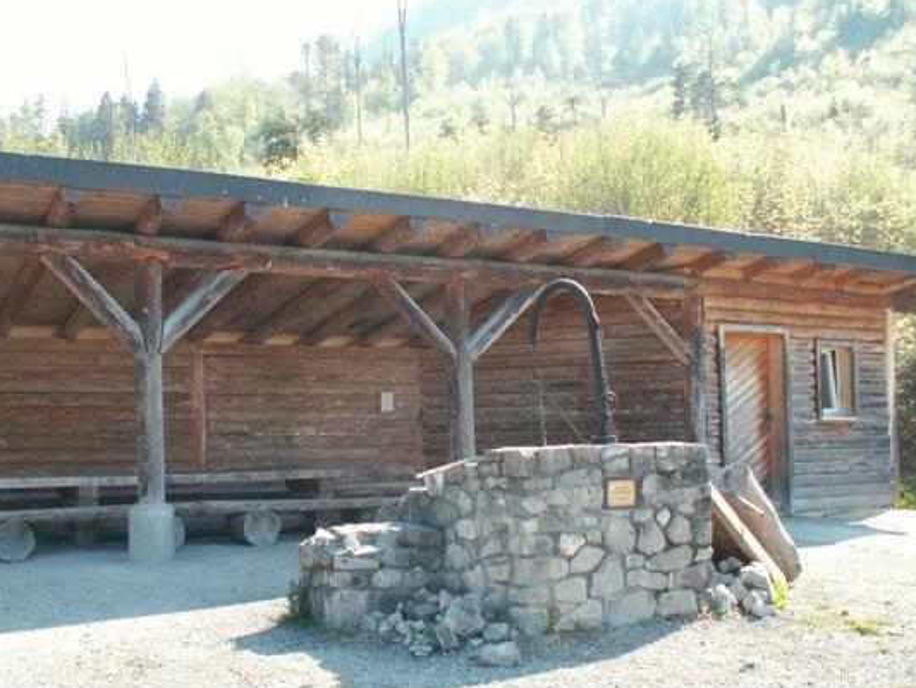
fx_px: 1112
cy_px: 380
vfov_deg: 34.3
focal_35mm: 42
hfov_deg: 44.6
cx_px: 382
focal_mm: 5.86
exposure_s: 1/160
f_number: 2.8
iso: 50
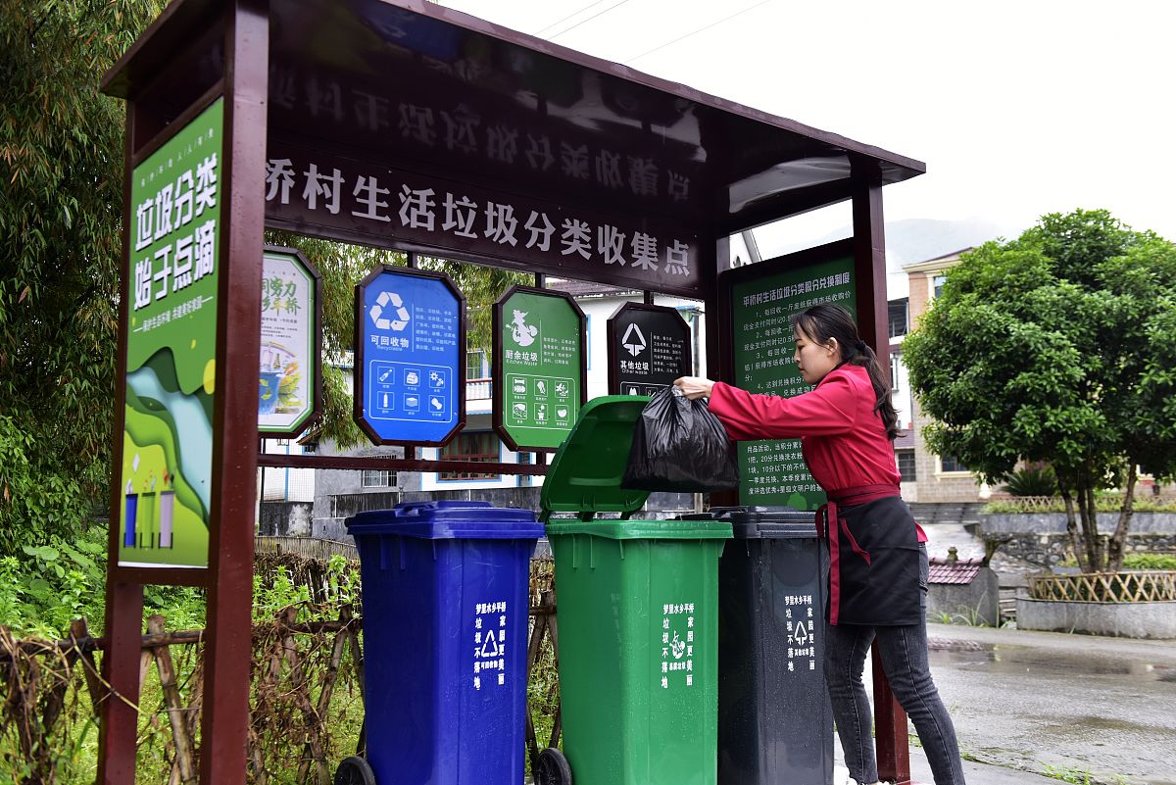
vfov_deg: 37.9
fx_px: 1144
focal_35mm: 35
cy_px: 392
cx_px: 588
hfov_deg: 54.4
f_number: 4.5
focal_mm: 35
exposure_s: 1/125
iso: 500
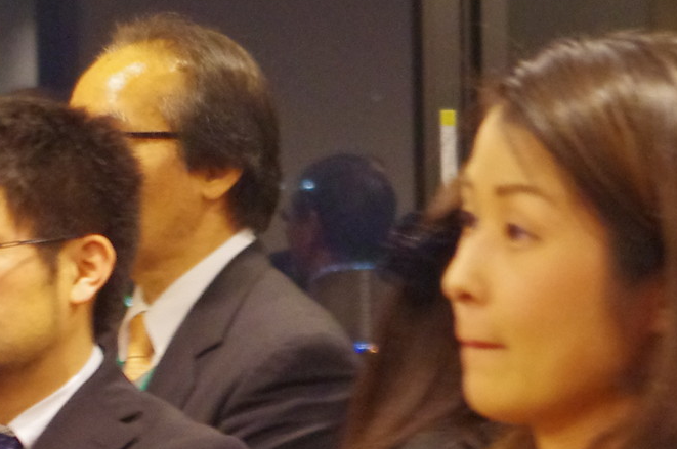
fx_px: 5992
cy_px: 163
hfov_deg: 6.3
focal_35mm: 319
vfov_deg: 4.3
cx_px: 1172
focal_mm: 55
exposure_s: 1/13
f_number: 5.6
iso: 2000
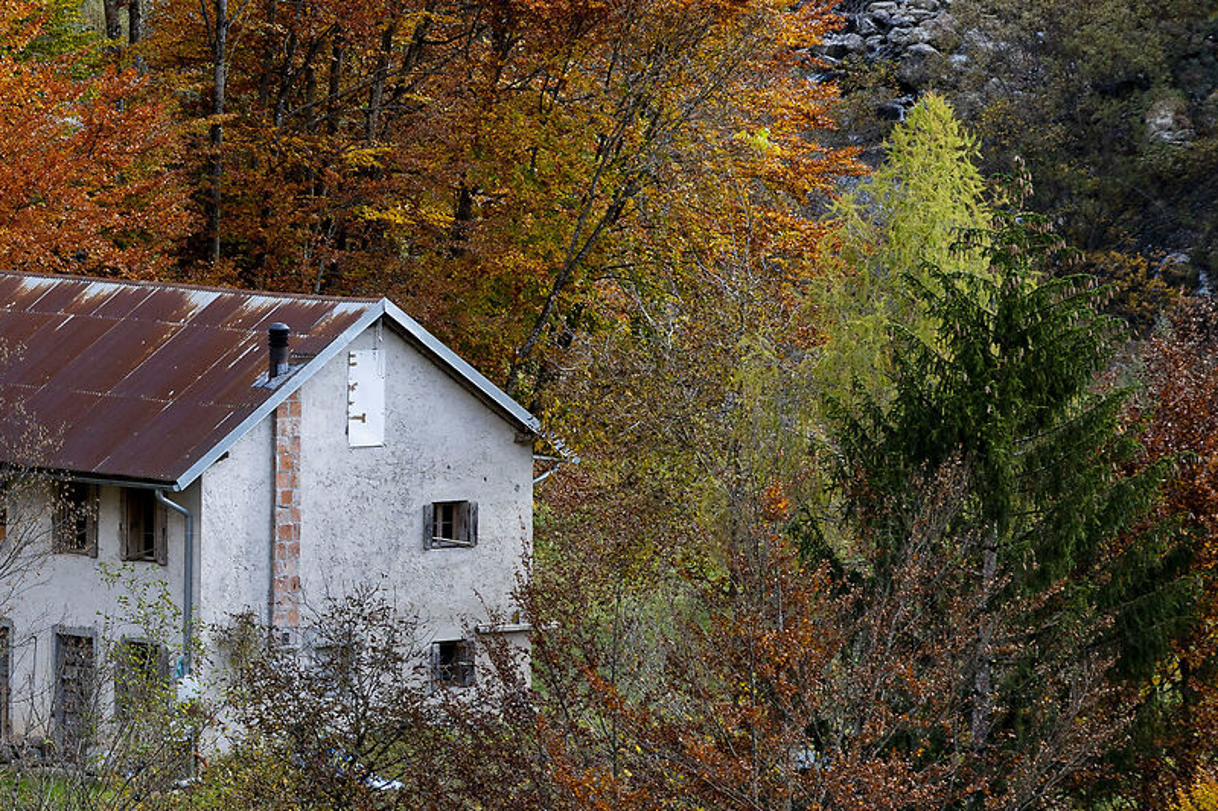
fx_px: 10655
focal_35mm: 315
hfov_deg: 6.5
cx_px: -518
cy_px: 127
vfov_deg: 4.4
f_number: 6.3
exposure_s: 1/250
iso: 200
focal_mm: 105
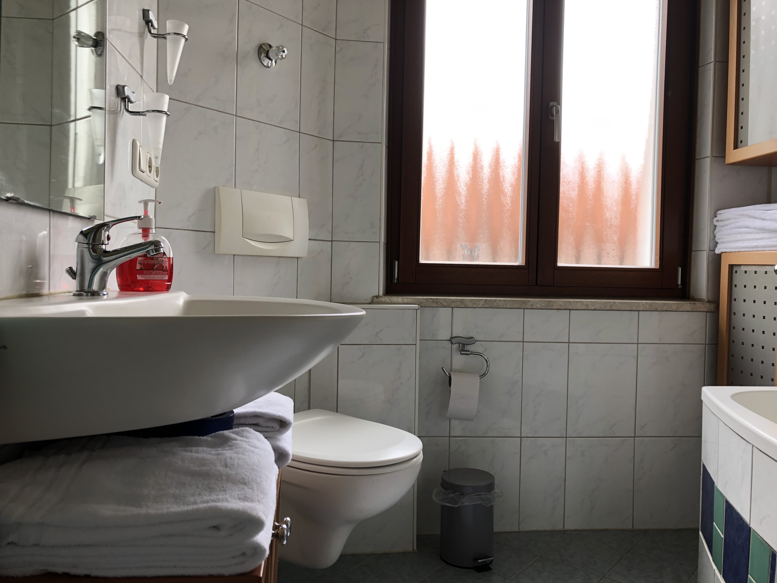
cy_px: 292
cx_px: 388
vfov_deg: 49.7
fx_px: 628
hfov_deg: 63.4
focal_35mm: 28
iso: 64
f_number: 1.8
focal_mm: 3.99
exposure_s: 1/120
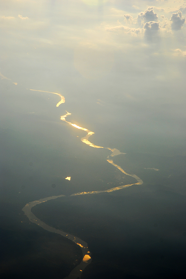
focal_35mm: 93
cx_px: 93
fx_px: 719
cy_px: 140
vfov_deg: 21.9
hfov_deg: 14.7
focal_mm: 62
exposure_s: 1/500
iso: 100
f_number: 8
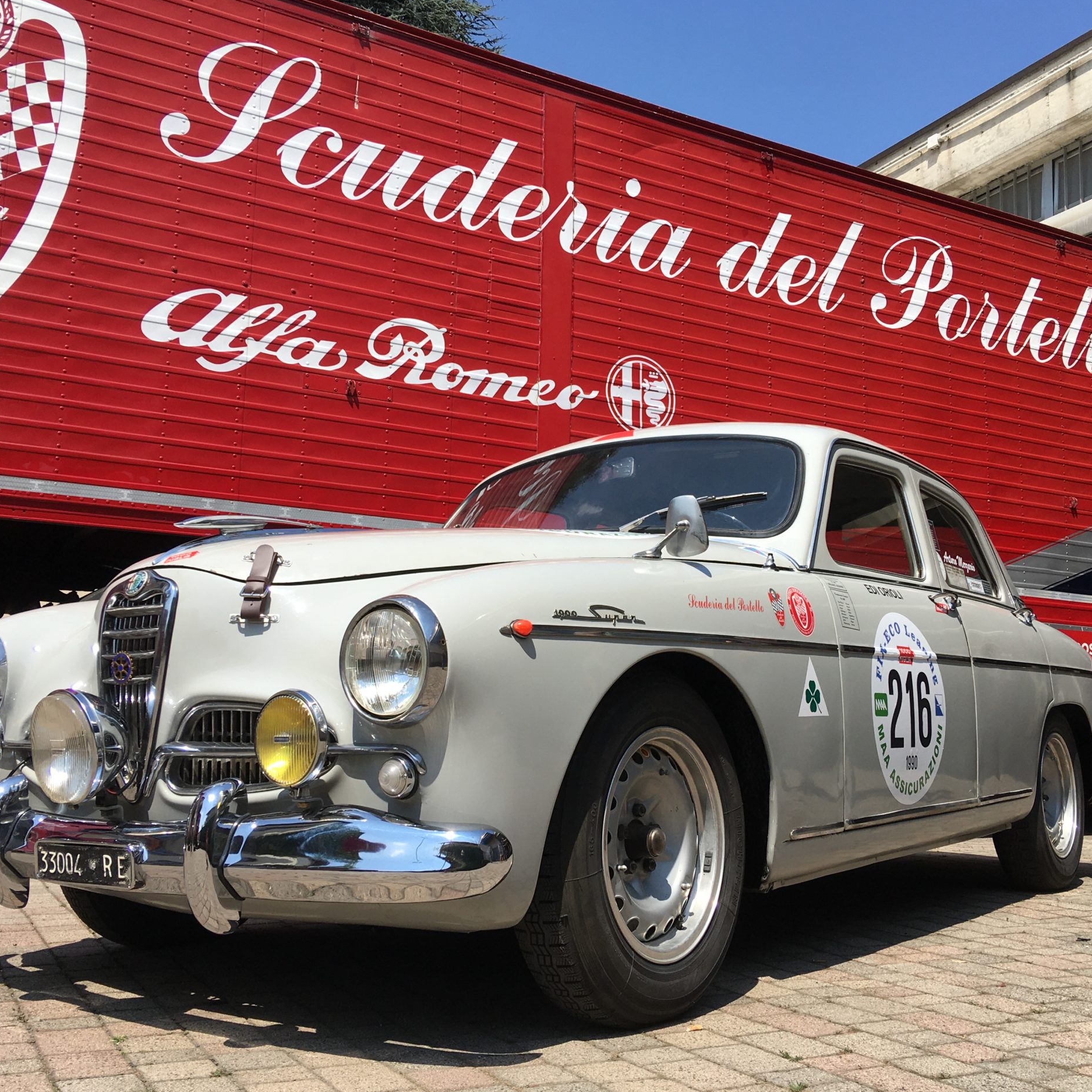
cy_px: 538
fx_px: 1249
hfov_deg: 47.2
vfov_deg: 47.2
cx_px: 562
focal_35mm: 35
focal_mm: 4.15
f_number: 2.2
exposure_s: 1/1508
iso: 25
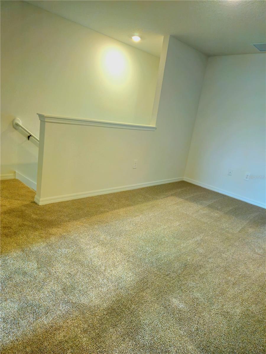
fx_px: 236
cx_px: 133
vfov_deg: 73.9
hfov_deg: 58.9
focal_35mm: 23
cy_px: 177
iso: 200
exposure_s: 1/60.2
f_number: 1.8
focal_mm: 5.4
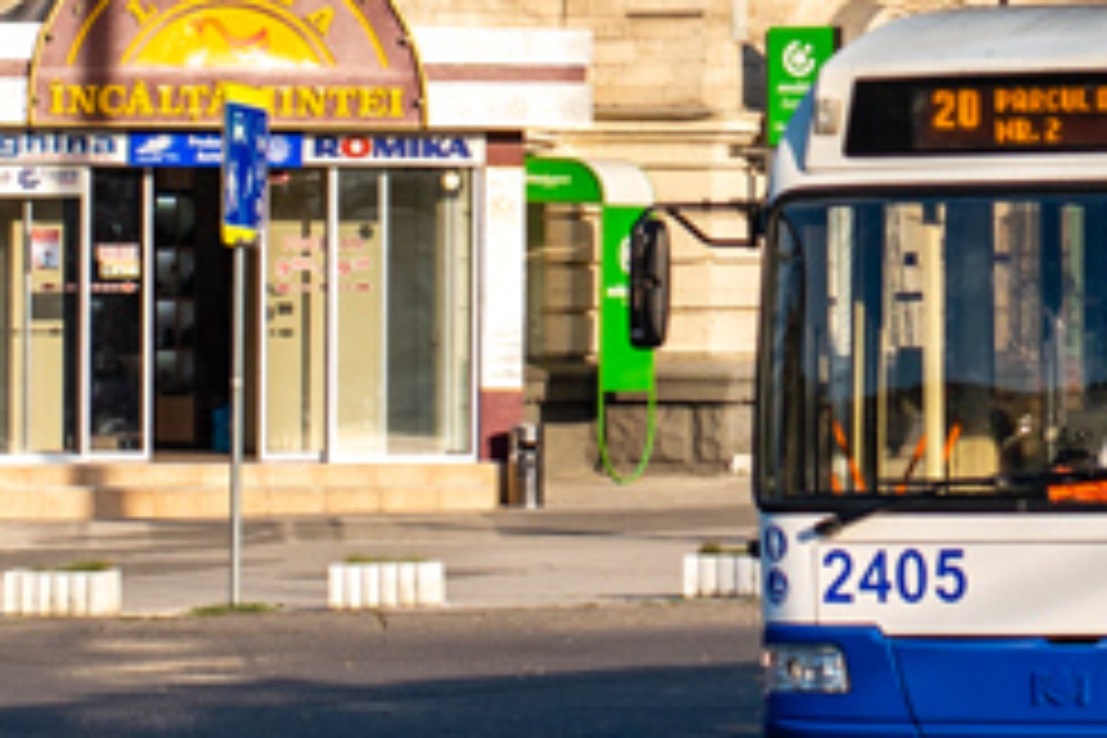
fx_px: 7502
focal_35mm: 244
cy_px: -650
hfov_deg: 8.2
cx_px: 1778
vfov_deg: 5.5
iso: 125
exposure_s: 1/800
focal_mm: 50
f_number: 4.5
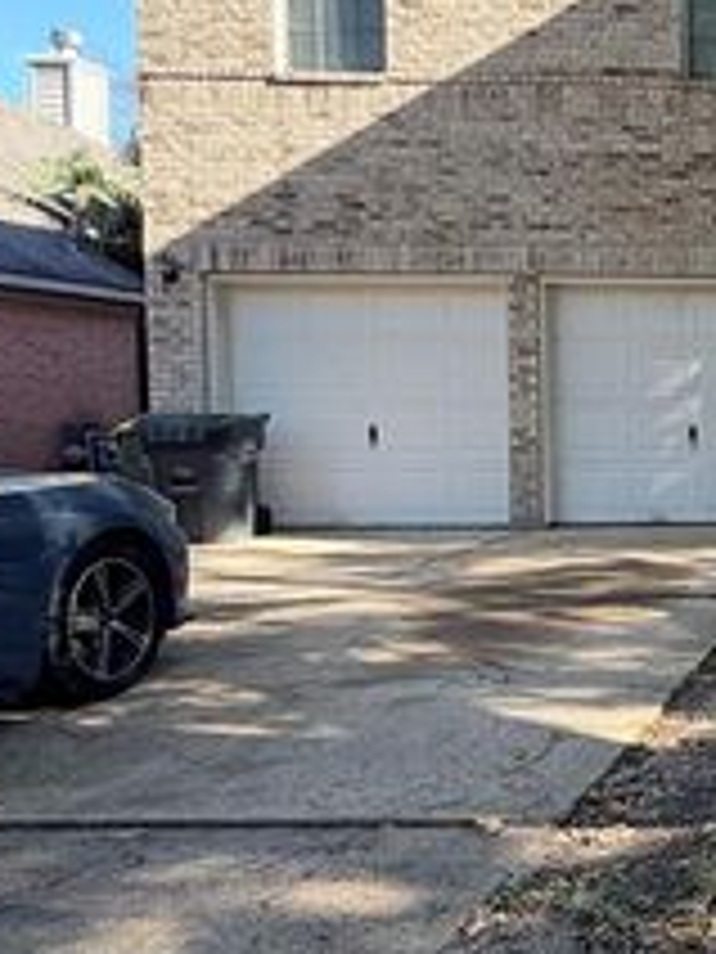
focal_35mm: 44
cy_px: 475
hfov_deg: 25.3
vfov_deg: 42.9
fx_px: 1213
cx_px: 1058
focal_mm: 2.22
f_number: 2.2
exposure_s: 1/319
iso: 50
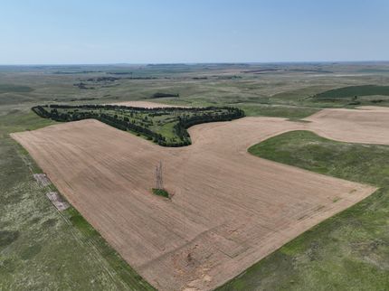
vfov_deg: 56.8
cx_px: 194
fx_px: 270
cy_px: 146
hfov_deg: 71.6
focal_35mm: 24
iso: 120
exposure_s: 1/2500
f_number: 2.8
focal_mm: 12.29
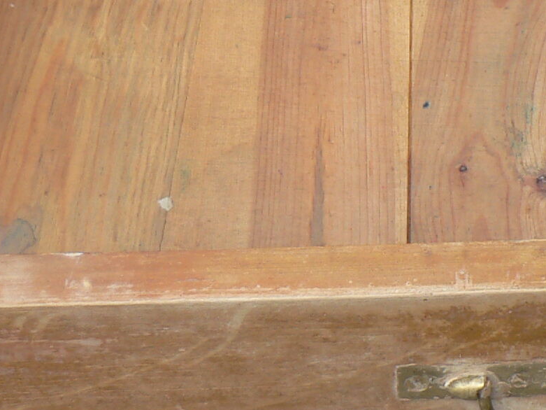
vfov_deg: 12.5
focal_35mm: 118
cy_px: 84
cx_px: 532
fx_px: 1862
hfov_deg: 16.4
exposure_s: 1/160
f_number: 2.8
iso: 80
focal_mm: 6
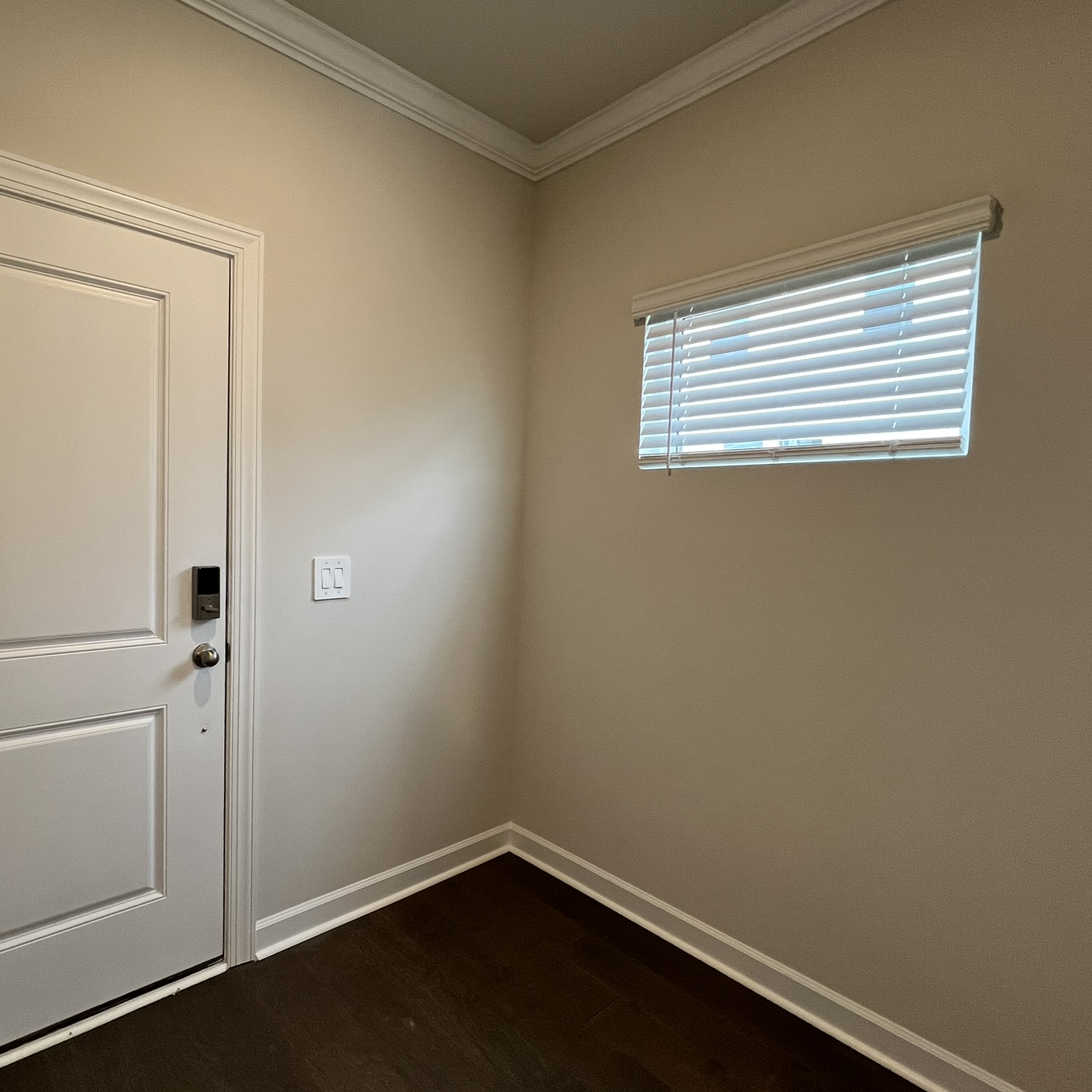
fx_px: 607
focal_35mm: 17
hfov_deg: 82.9
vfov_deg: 84.0
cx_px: 434
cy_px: 556
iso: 200
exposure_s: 1/120
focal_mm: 1.57
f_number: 1.8
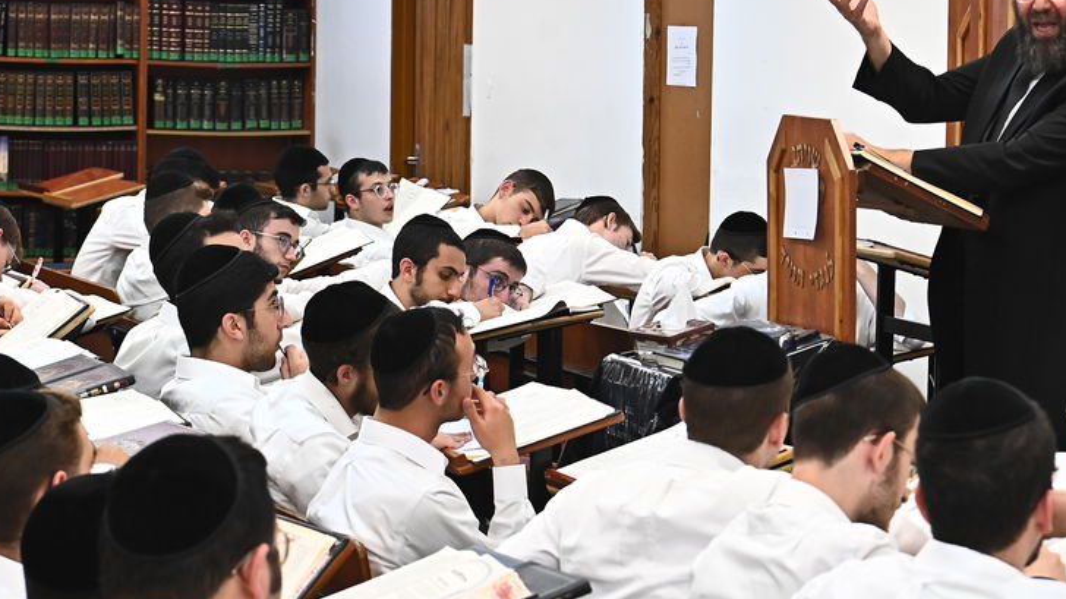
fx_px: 3984
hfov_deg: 15.2
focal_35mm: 141
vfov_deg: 8.6
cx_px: 656
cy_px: 379
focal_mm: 70
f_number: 6.3
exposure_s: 1/160
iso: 2000
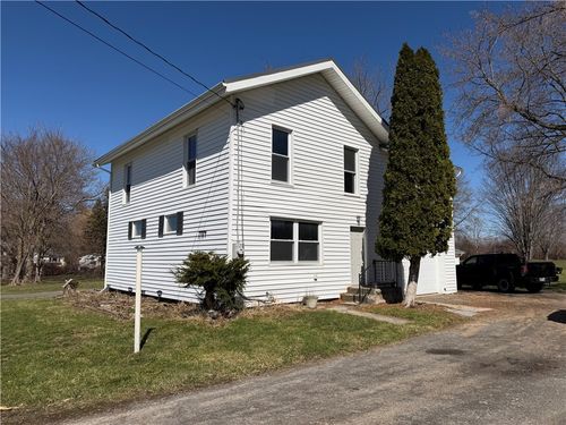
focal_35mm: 24
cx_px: 283
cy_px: 212
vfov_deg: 56.8
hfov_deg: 71.6
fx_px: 392
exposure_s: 1/11905
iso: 80
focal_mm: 6.76
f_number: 1.78
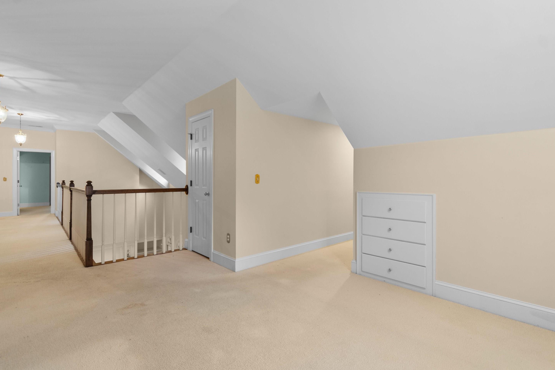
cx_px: 280
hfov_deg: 96.7
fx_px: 247
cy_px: 178
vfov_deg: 73.7
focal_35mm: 16
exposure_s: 3
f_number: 4.5
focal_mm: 10
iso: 100
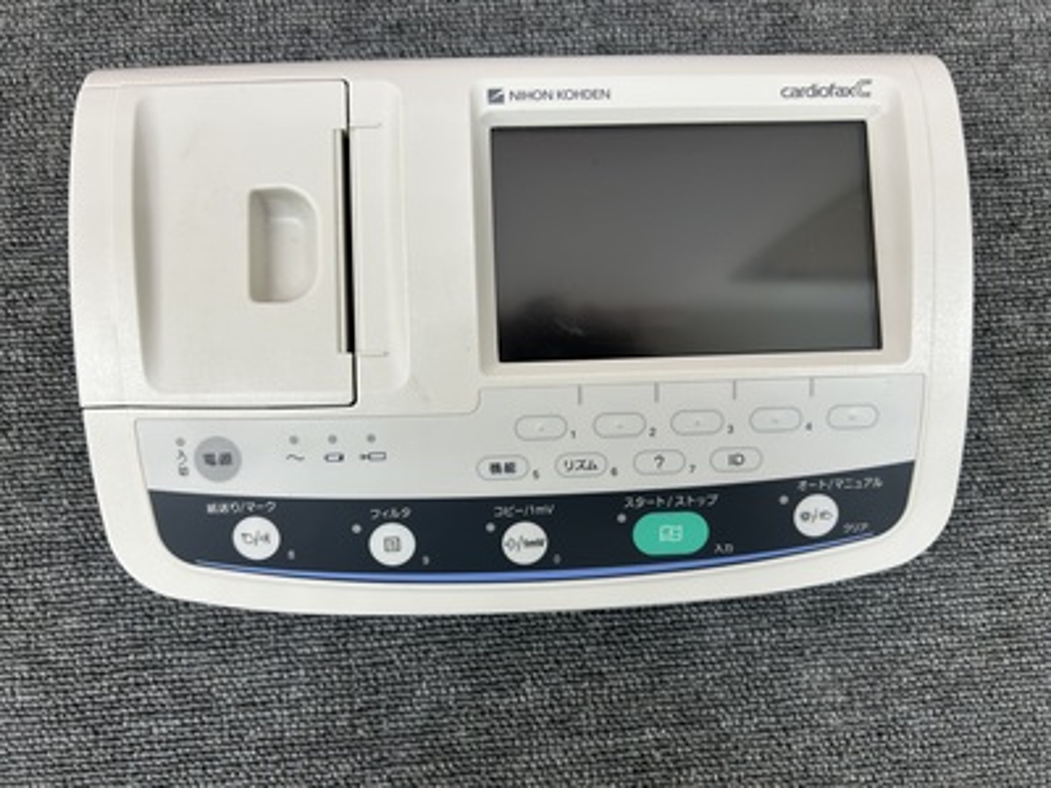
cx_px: 526
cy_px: 394
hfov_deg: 67.3
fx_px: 789
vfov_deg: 53.1
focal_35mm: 26
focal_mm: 5.7
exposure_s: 1/120
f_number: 1.5
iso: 40
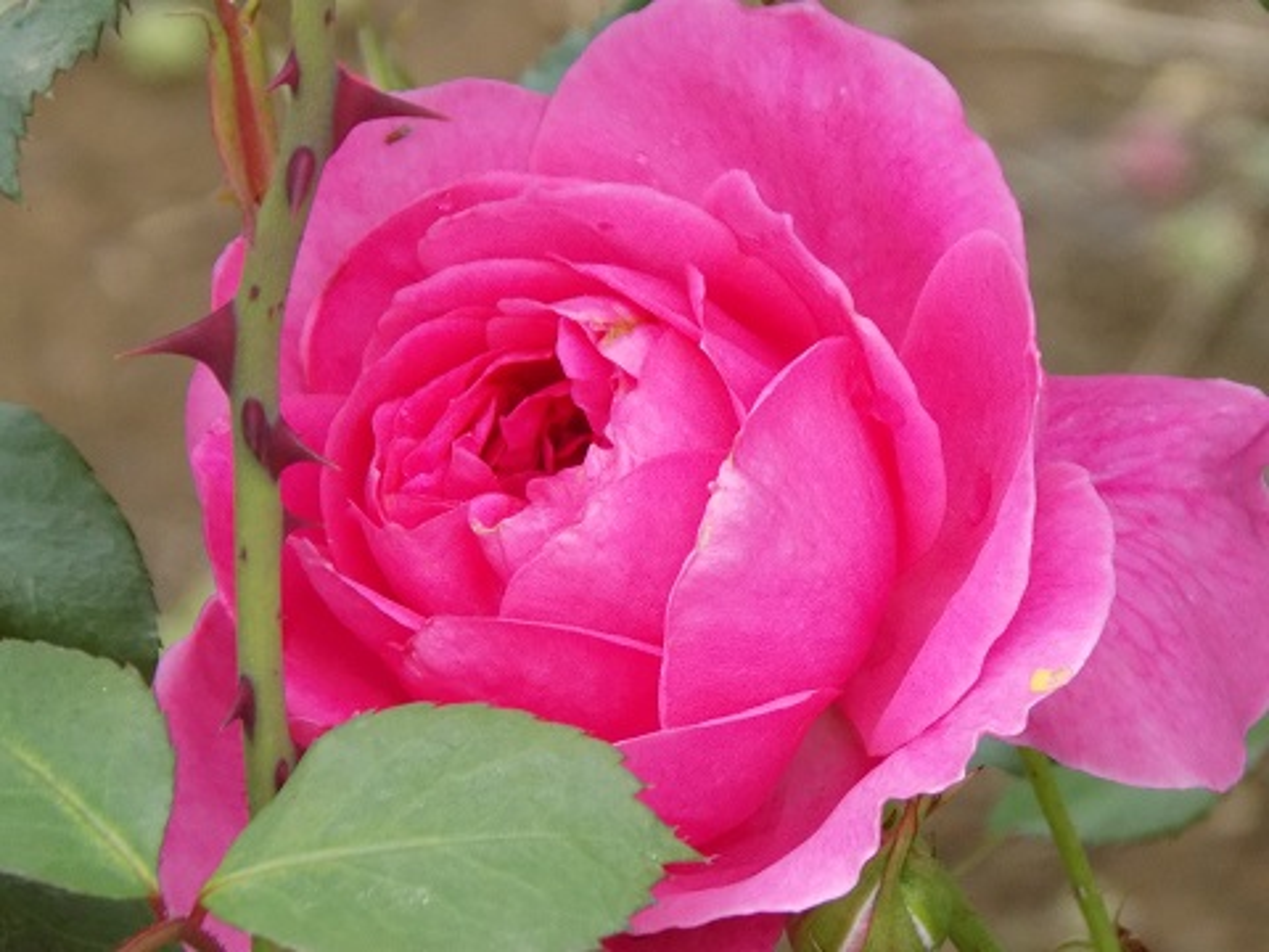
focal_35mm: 402
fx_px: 14737
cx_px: 634
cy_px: 476
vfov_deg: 3.7
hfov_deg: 4.9
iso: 400
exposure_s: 1/25
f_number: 5.9
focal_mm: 71.5
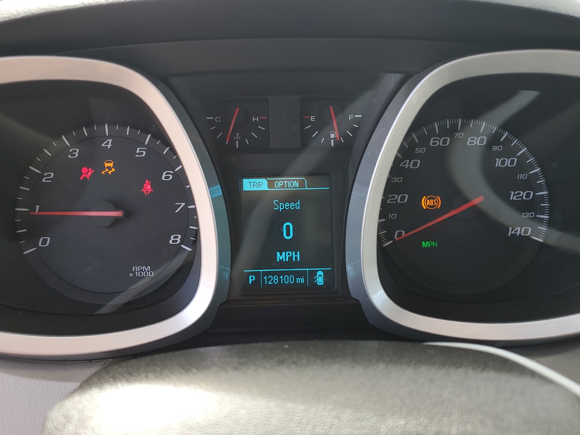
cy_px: 211
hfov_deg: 61.7
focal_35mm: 29
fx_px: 486
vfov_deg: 48.2
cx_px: 289
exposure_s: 1/208
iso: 50
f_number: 1.5
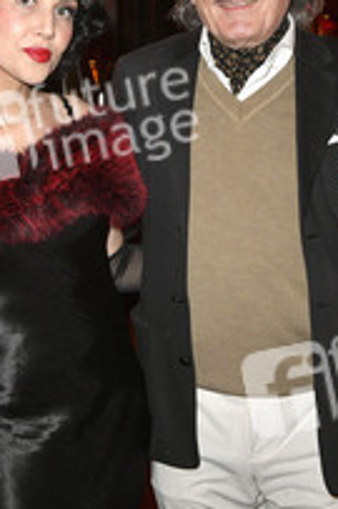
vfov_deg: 27.0
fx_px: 1058
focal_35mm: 75
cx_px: 143
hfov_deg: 18.1
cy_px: 253
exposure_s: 1/250
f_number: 6.3
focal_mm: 38
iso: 2500
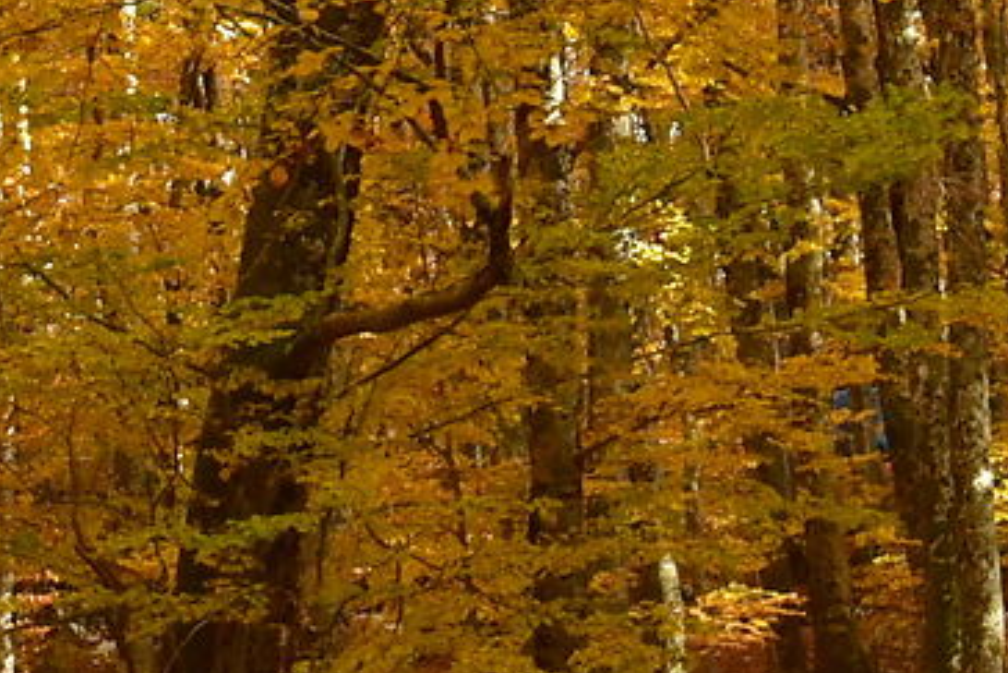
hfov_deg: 10.7
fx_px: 5350
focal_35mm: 191
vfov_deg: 7.1
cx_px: 230
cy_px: -327
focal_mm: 29
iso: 400
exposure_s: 1/100
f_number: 8
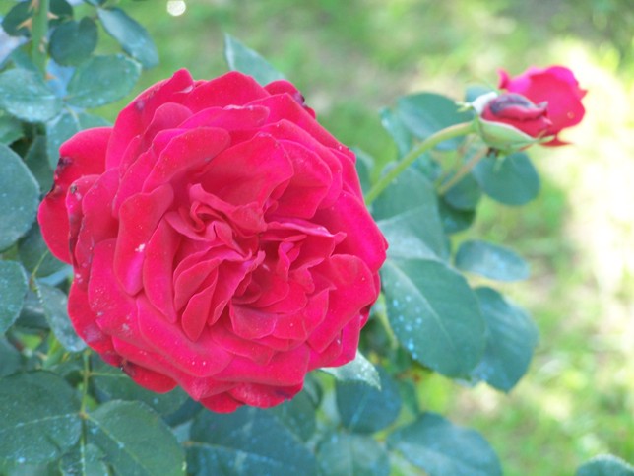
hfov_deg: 9.5
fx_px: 3828
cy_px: 238
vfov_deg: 7.1
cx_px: 317
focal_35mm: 209
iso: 140
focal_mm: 34.6
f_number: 3.2
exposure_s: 1/100
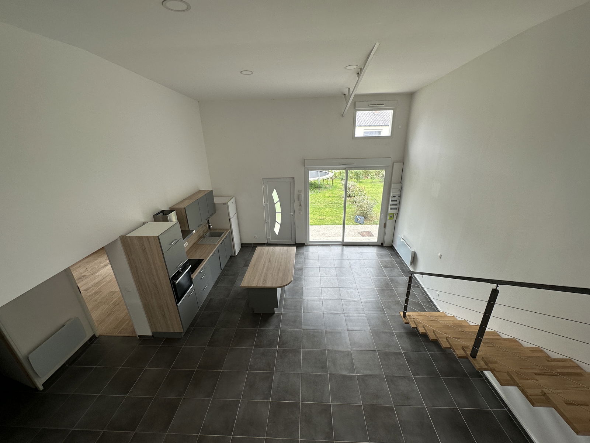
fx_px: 239
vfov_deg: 85.7
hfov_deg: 102.1
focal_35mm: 14
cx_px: 295
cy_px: 222
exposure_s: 1/99
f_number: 2.2
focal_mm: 2.22
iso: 50
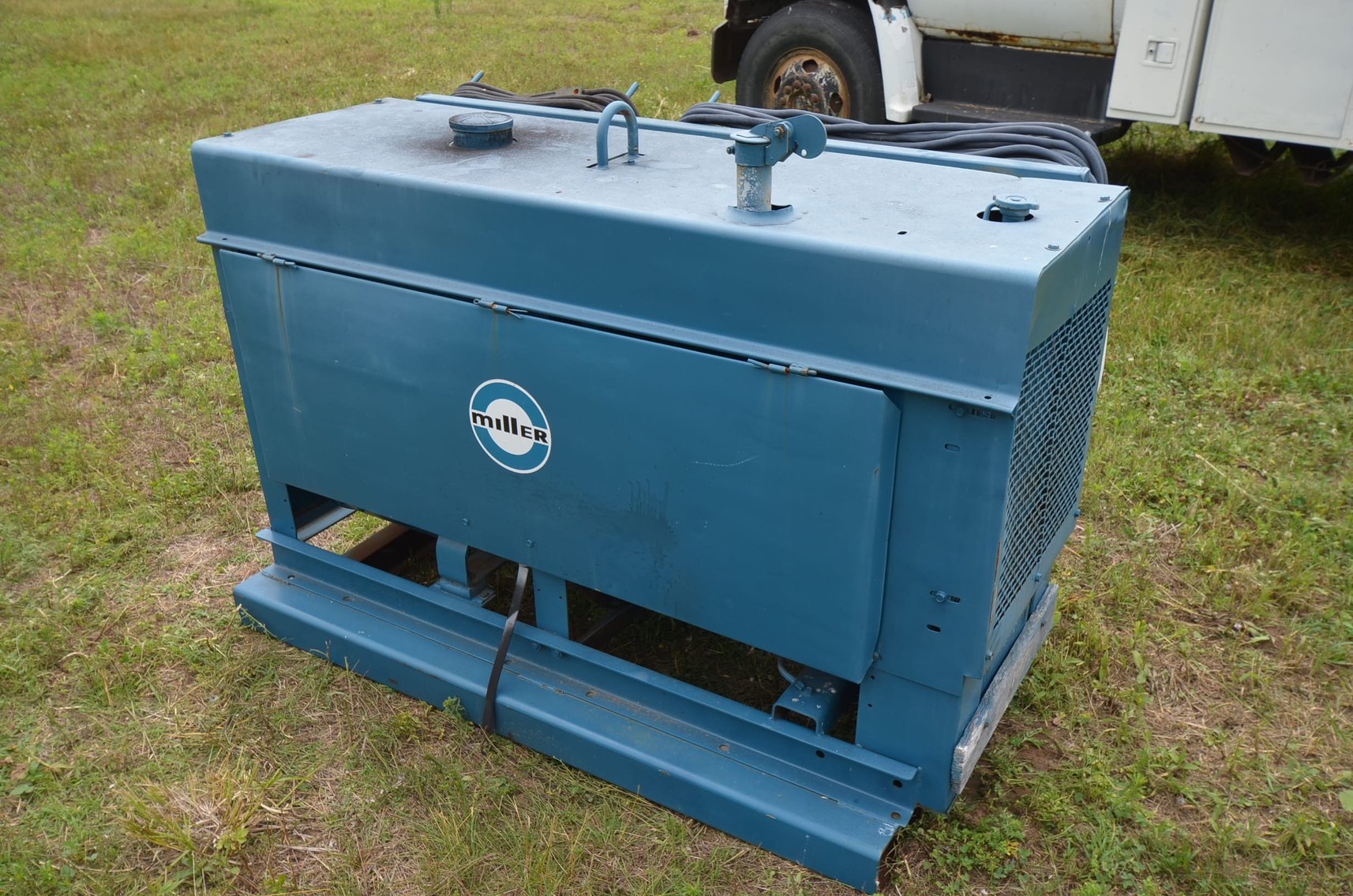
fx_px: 1125
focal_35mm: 30
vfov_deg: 43.4
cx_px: 676
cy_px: 448
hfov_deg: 62.0
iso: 160
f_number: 8
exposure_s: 1/250
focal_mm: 20
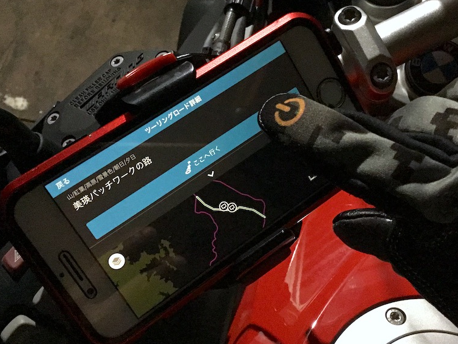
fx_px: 542
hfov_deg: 45.7
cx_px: 248
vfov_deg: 35.1
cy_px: 181
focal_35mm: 41
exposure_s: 1/15
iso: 640
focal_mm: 3.3
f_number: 2.4
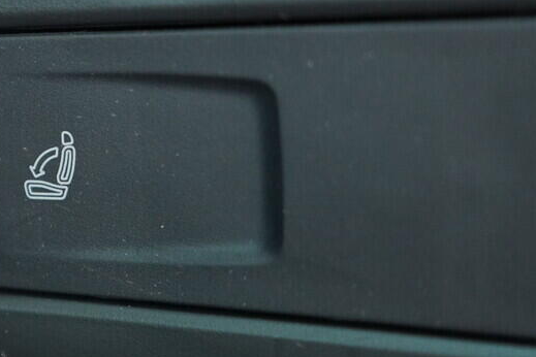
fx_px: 1057
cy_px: 145
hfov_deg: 27.1
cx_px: 18
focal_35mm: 71
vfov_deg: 19.2
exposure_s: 1/40
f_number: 2.8
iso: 1600
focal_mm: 24
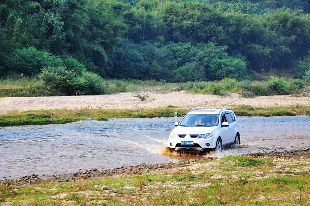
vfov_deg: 14.6
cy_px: 103
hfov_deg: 21.9
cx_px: 155
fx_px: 799
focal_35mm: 93
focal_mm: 62
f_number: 6.3
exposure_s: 1/160
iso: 200
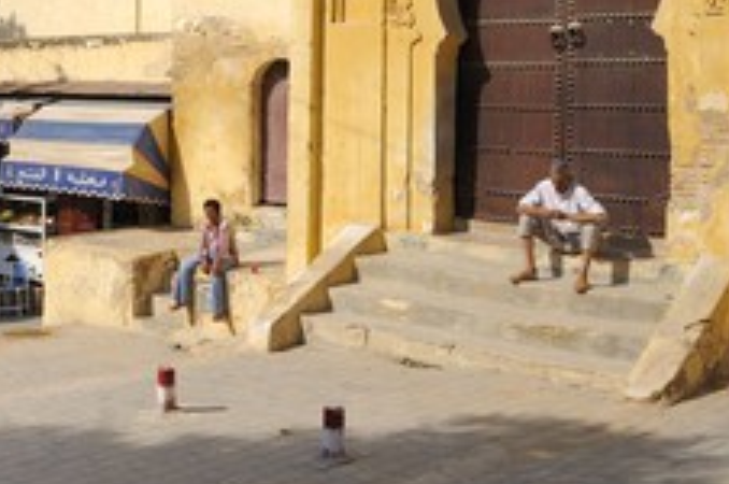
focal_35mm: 54
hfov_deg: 35.4
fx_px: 1092
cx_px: 119
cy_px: 74
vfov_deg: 24.5
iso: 200
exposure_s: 1/160
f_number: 16
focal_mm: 29
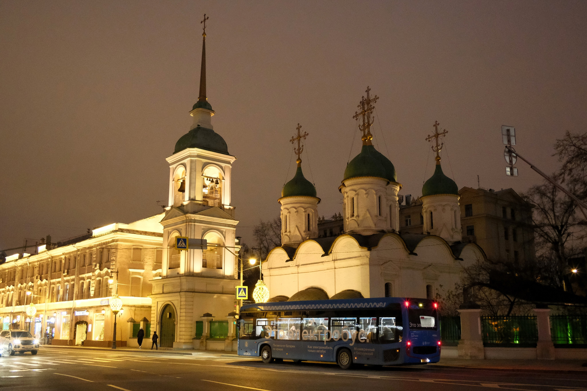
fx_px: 440
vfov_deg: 47.9
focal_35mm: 27
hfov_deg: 67.4
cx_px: 294
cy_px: 196
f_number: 4
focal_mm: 18
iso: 6400
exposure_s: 1/60
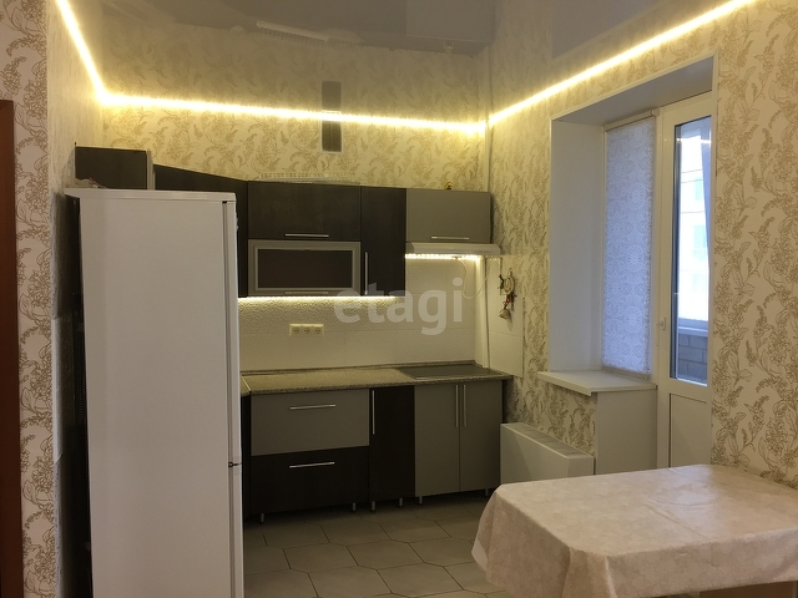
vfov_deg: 48.2
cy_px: 299
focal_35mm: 29
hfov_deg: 61.7
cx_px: 399
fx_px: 669
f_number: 2.2
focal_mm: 4.15
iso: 80
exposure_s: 1/33
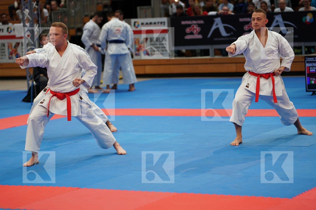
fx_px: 1027
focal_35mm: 117
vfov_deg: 11.7
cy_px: 105
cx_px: 158
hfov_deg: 17.5
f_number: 2.8
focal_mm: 117
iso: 640
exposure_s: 1/500
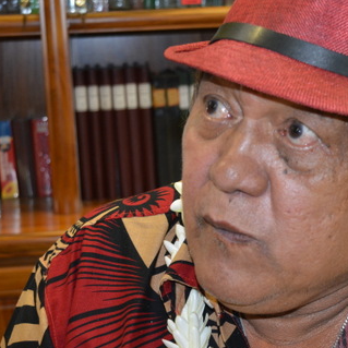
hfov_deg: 19.8
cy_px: 186
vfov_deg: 19.9
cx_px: 249
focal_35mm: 87
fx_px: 990
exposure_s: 1/60
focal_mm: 34
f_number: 5
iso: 1000
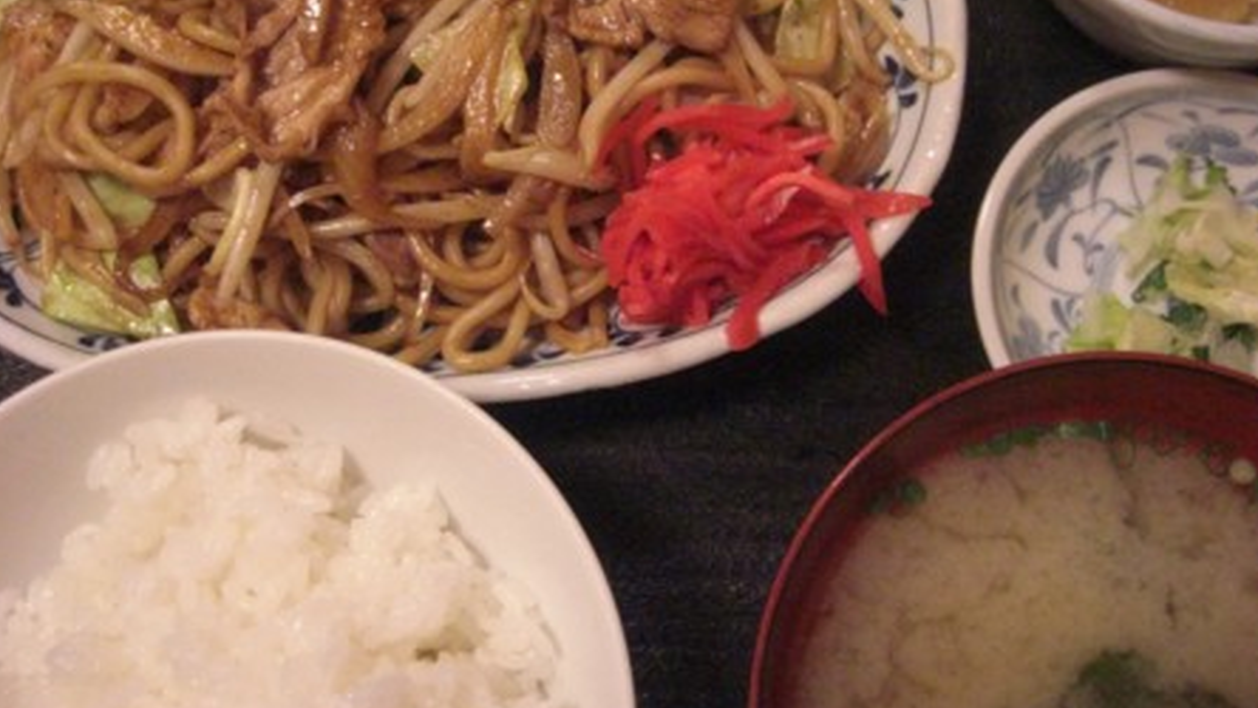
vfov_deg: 28.3
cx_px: 623
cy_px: 266
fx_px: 1401
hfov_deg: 48.3
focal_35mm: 42
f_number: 2.8
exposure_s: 1/60
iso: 1600
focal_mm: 7.9
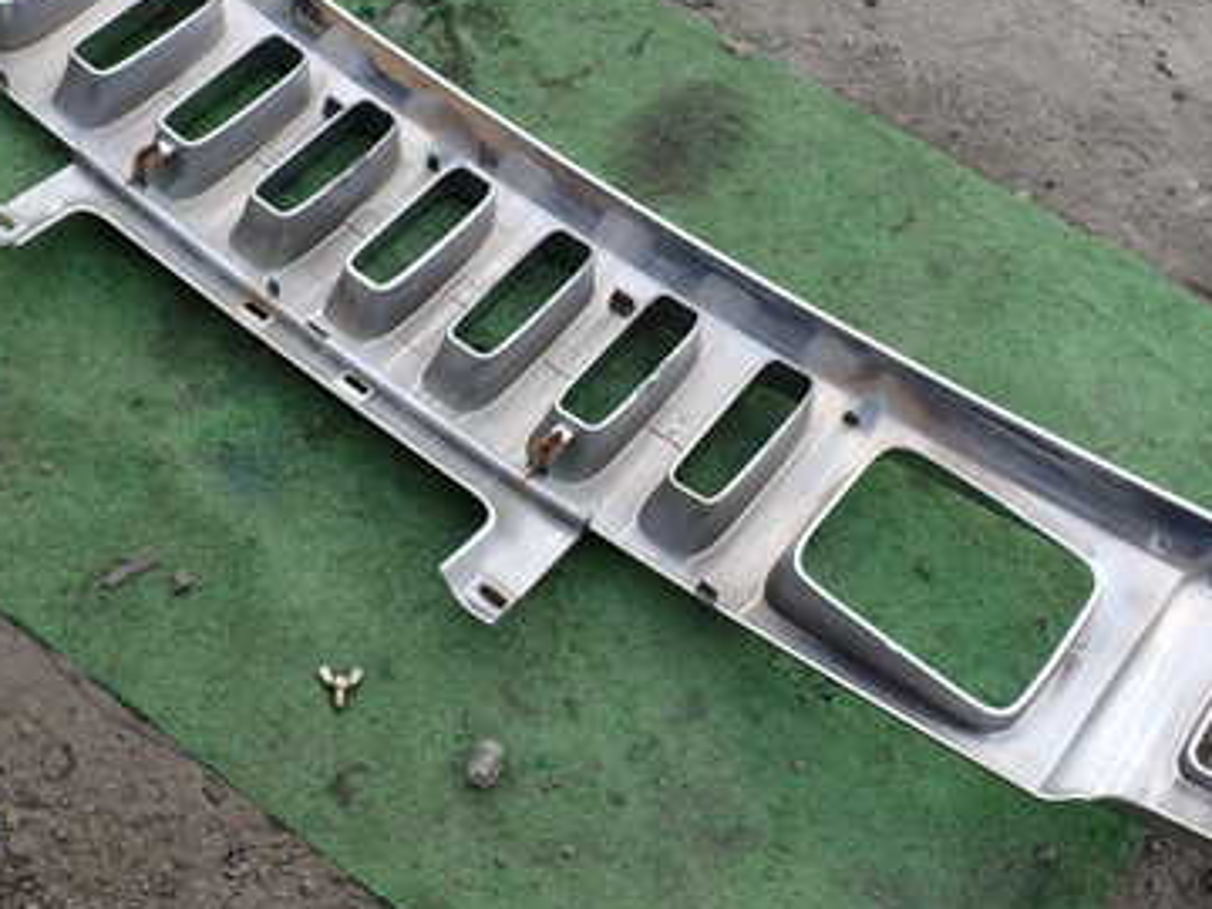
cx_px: 593
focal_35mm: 50
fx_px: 1751
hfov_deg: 38.2
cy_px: 252
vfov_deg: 28.8
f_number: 3.2
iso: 100
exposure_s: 1/250
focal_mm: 5.4
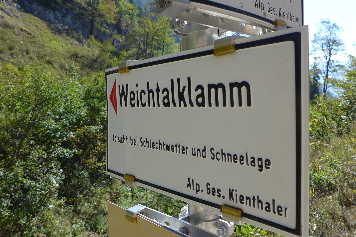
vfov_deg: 47.9
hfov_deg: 67.3
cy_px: 128
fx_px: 267
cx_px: 186
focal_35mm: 27
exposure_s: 1/800
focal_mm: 4.7
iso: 80
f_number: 2.8
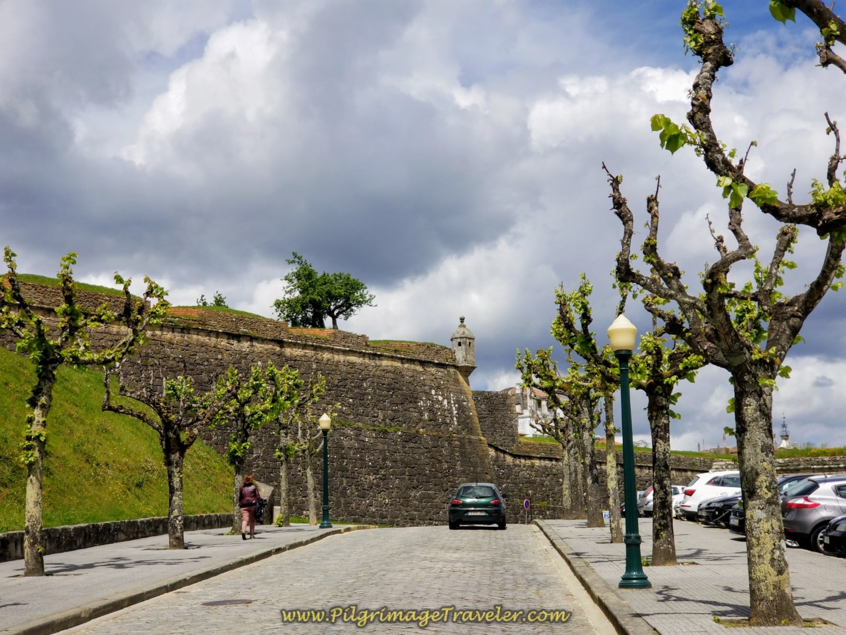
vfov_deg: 28.0
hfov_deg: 36.8
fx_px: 1271
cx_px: 423
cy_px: 318
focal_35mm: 52
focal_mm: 6
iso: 25
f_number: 2.4
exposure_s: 1/1546
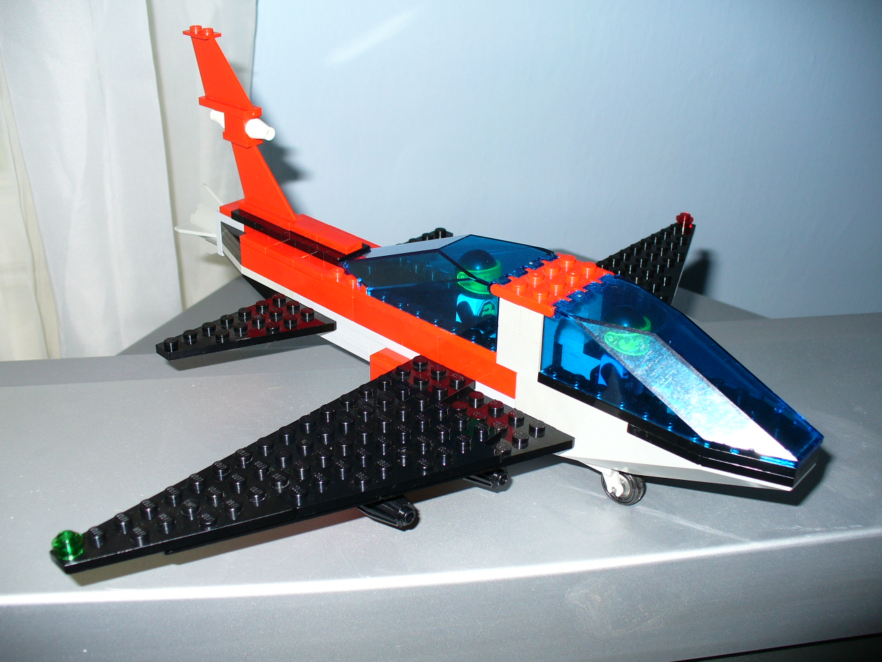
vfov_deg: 38.7
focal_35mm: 37
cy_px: 331
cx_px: 441
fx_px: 943
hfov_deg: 50.1
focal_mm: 6.1
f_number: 2.8
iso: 80
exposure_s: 1/30
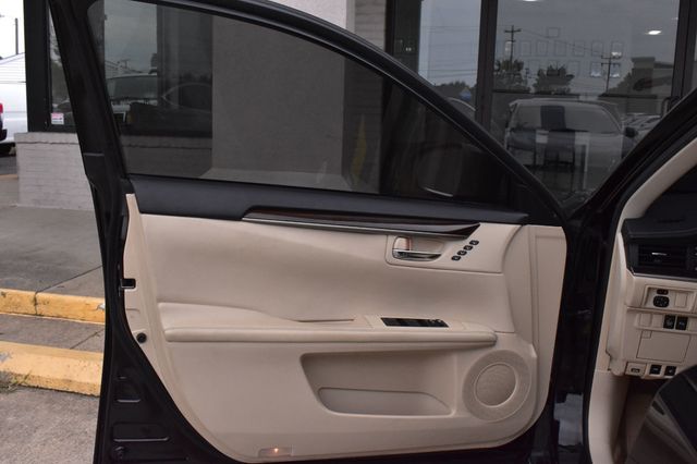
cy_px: 232
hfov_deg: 55.1
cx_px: 348
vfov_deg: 38.3
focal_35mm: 34
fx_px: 668
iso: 2500
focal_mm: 23
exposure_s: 1/1000
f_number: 13
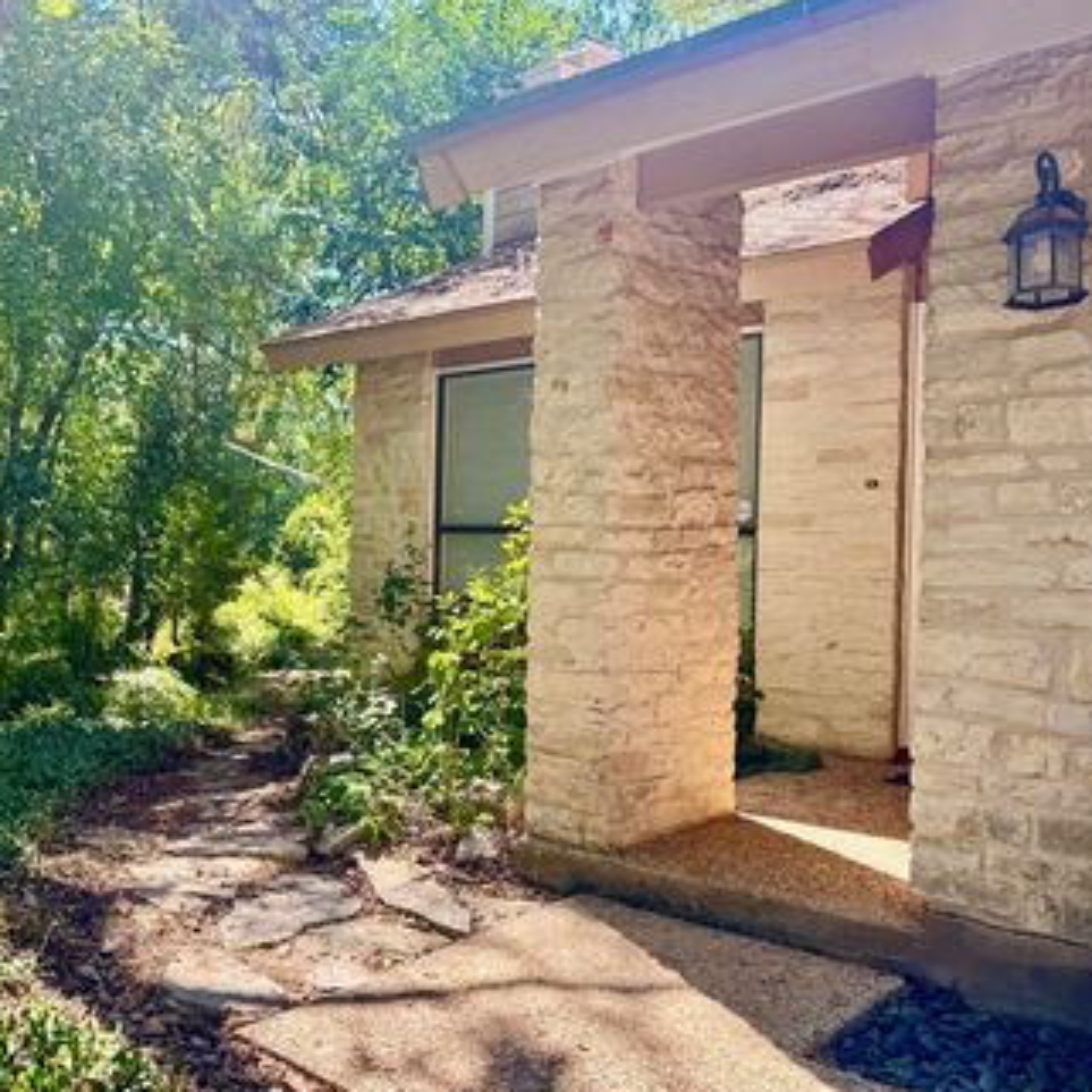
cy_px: 553
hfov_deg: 48.3
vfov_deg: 49.7
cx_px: 306
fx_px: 1178
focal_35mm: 33
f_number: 1.78
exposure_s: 1/609
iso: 80
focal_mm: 6.76
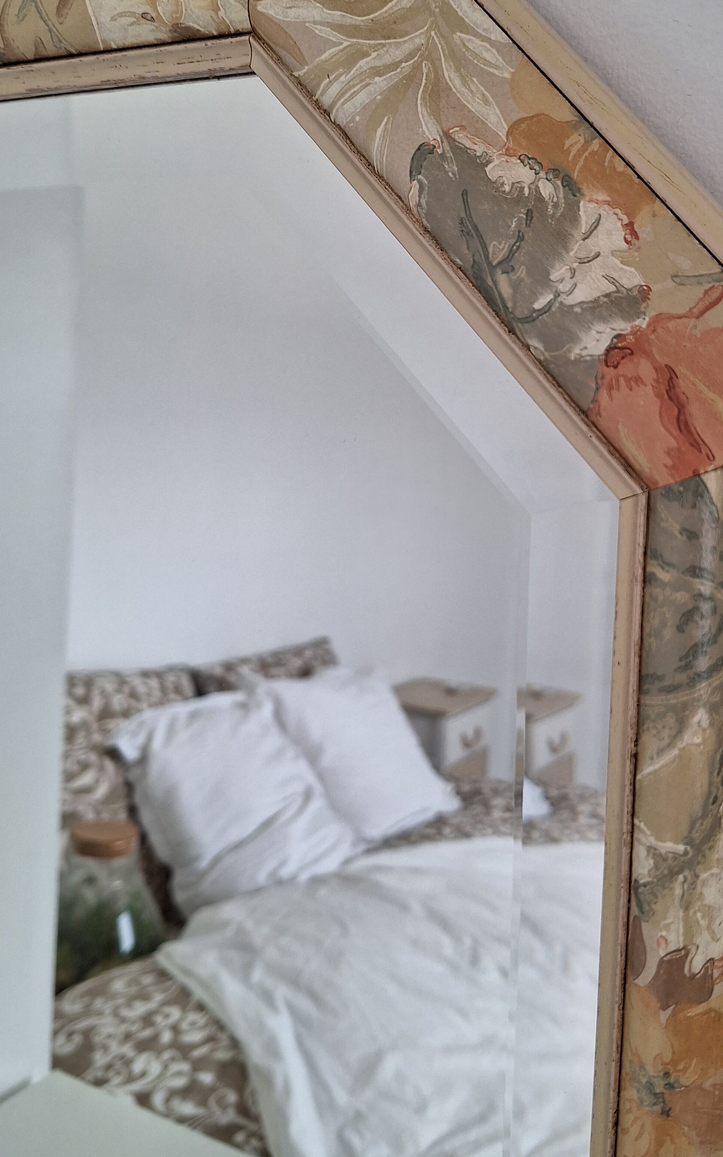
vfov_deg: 59.5
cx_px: 428
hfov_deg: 39.3
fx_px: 1009
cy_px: 508
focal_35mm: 32
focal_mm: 5.54
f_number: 1.8
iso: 40
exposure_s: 1/120
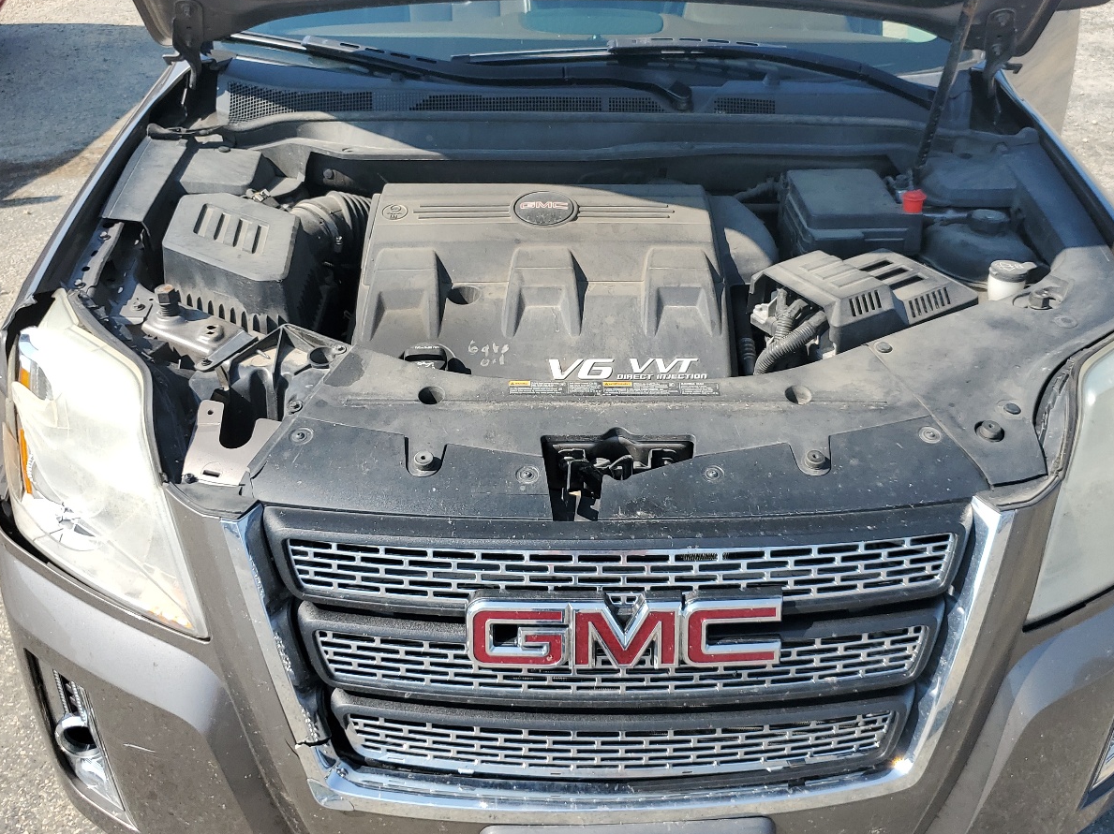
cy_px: 368
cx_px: 588
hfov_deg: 52.6
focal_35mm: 35
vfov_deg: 40.6
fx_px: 1126
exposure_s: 1/1667
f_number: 1.5
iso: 50
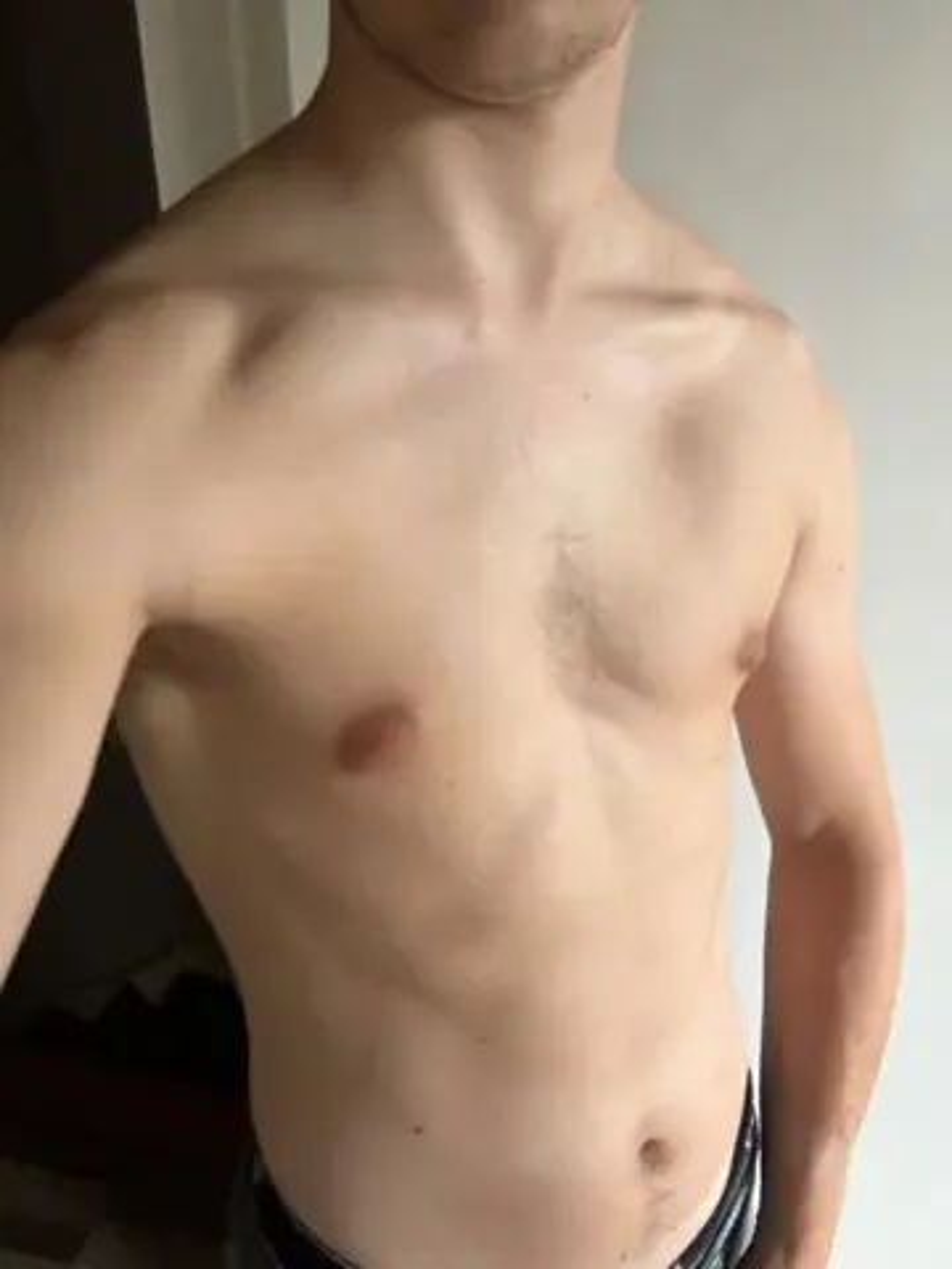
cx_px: 476
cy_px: 634
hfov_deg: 46.8
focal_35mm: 30
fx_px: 1100
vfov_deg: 60.0
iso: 250
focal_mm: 2.69
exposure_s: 1/60
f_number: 1.9
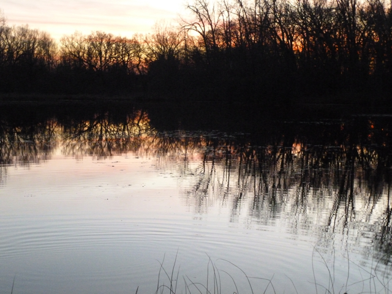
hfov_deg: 28.2
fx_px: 781
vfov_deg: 21.3
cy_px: 147
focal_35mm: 69
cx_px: 196
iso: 1000
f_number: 4.3
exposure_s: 1/15
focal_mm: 12.4
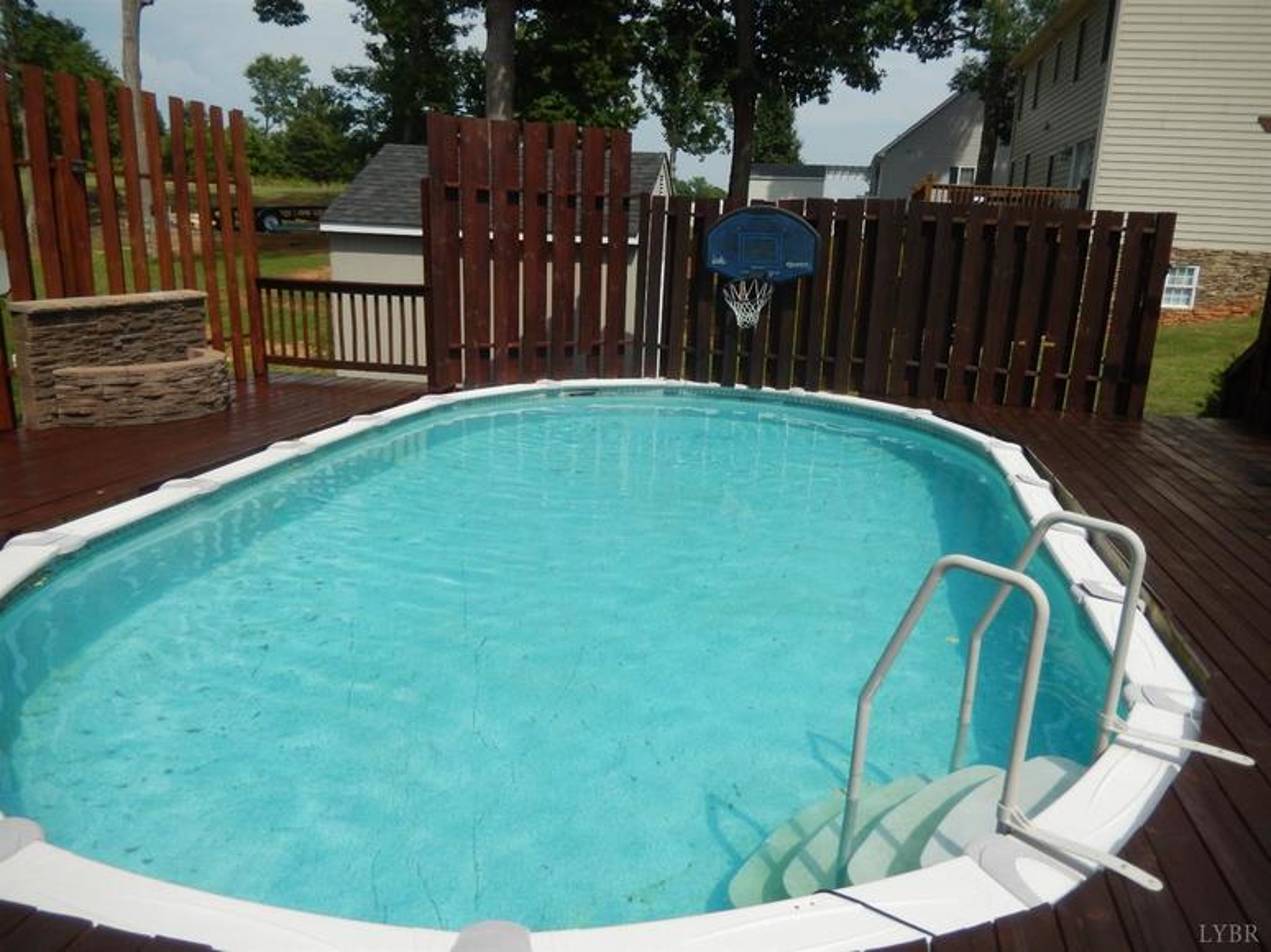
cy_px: 476
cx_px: 636
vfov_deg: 54.9
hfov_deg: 69.4
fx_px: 918
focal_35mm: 25
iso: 125
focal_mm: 4.5
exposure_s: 1/400
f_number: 6.8
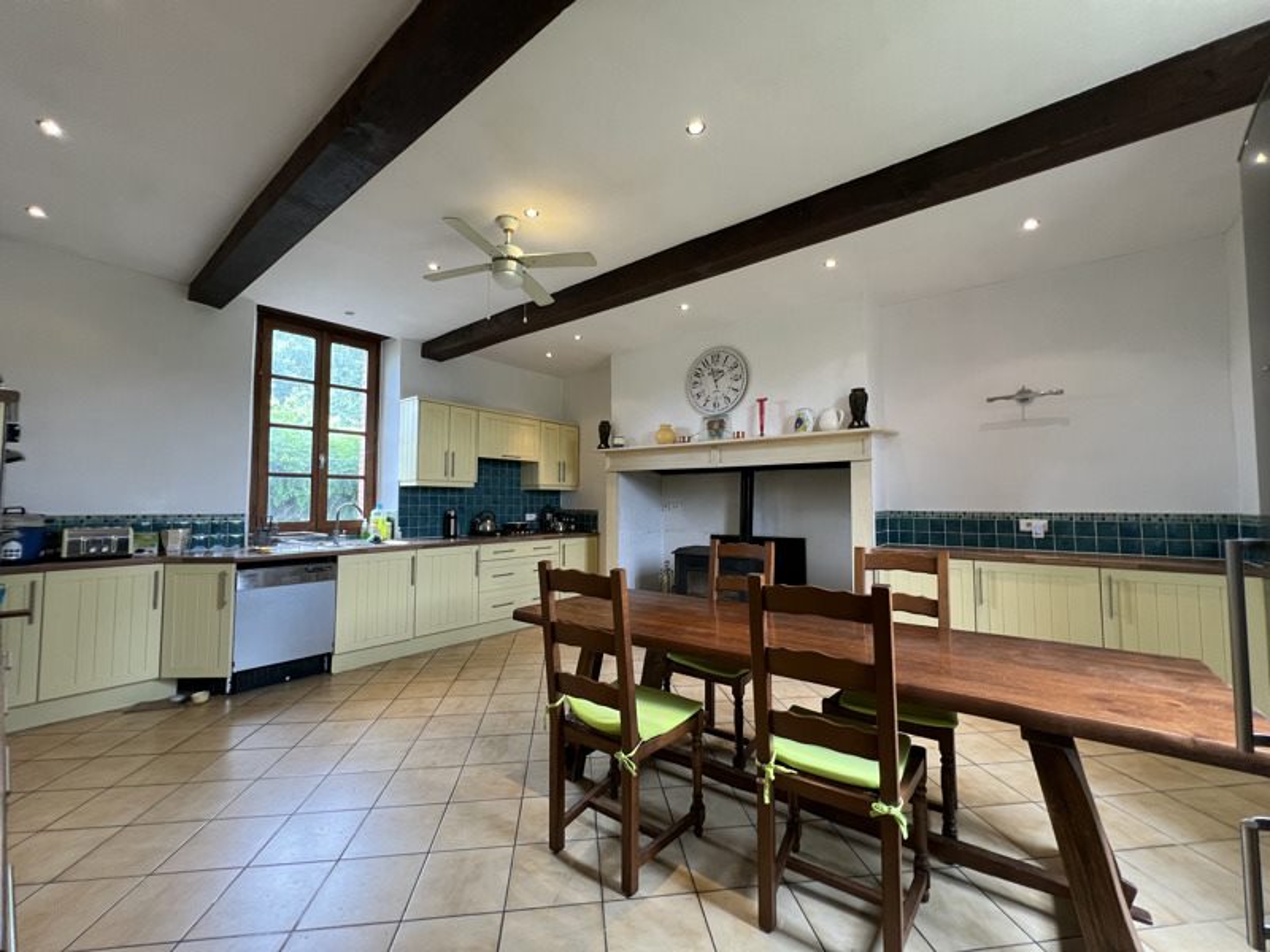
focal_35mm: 13
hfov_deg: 106.2
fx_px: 477
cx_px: 635
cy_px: 476
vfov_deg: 89.9
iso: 200
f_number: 1.8
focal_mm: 1.57
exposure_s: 1/100
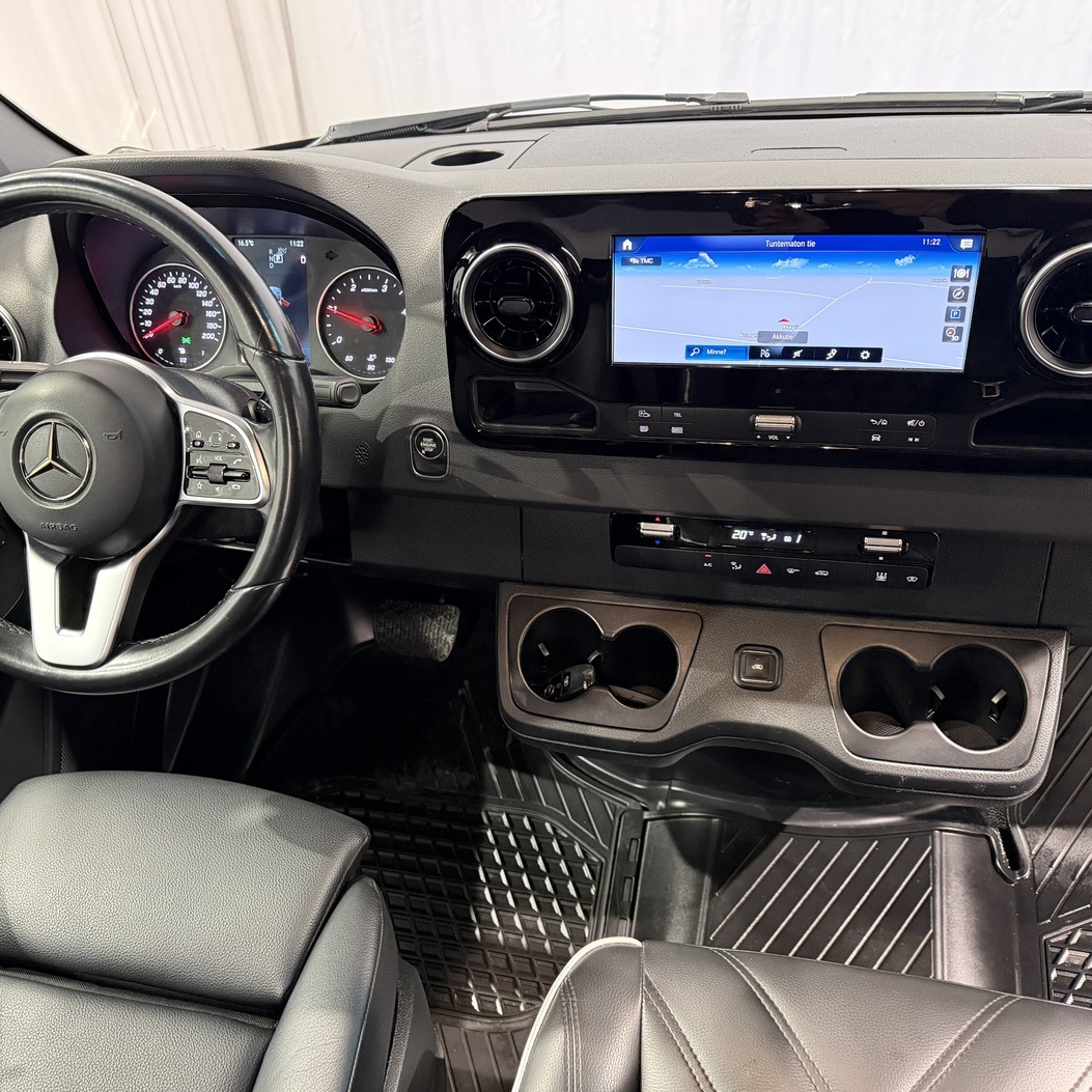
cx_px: 498
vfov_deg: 55.6
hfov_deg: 55.5
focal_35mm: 29
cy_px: 543
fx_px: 1035
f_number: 1.78
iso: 800
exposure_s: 1/50
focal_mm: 6.76
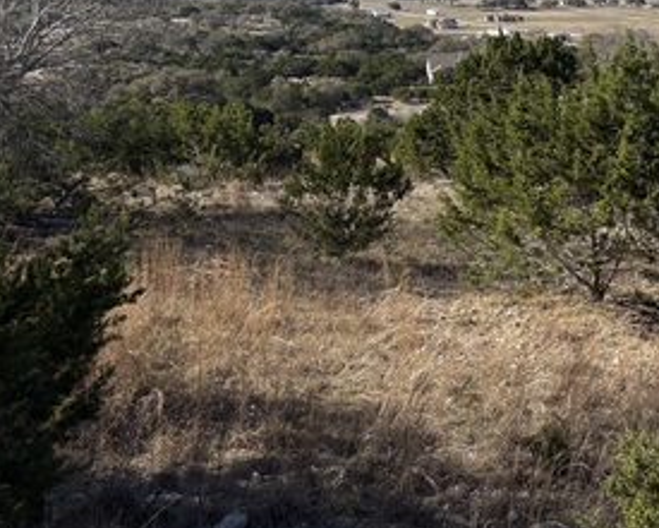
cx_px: 705
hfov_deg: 29.2
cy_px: -31
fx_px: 1151
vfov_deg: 24.3
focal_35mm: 59
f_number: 1.6
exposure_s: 1/3448
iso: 50
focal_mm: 5.96
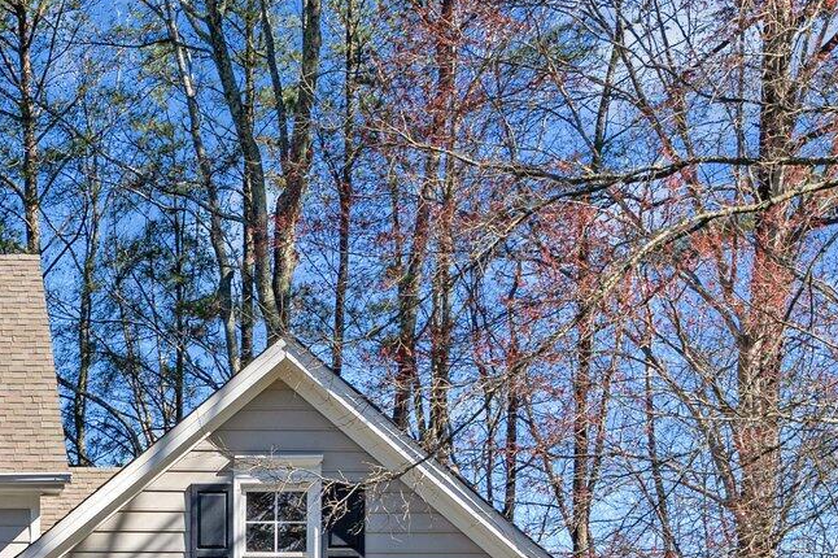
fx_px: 2582
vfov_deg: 11.9
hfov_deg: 17.3
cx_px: -257
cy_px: 769
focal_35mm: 111
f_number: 5.6
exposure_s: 1/90
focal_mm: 35
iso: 100
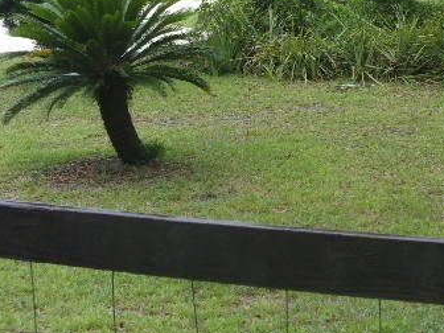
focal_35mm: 101
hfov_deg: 19.1
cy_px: 54
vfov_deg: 14.5
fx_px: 1295
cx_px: 399
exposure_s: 1/100
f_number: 4.9
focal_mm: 9.5
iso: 80
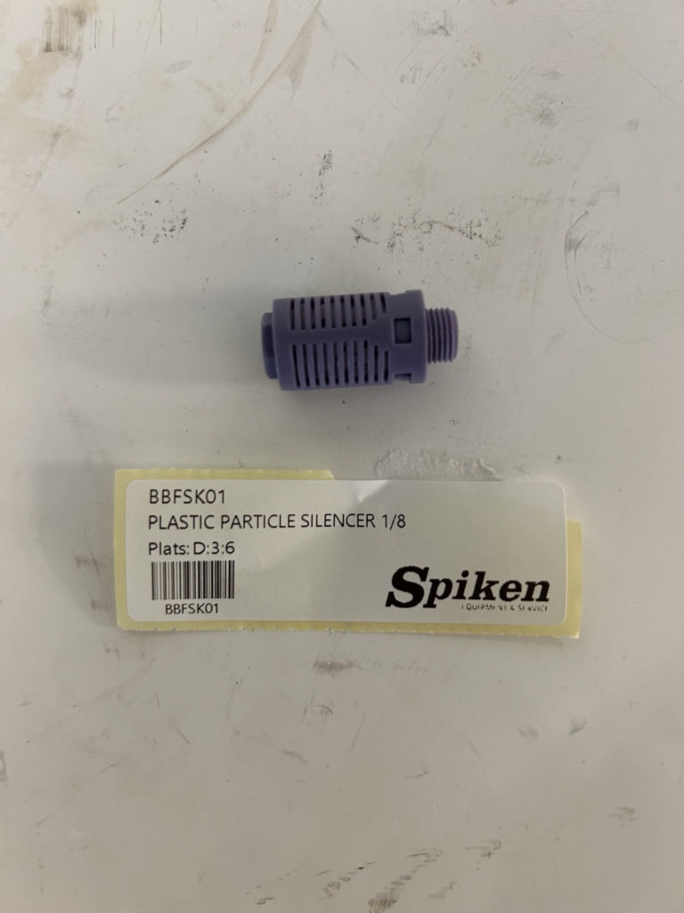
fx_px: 685
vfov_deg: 67.3
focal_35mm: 26
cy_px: 456
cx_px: 342
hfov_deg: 53.1
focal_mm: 5.7
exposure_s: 1/50
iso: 160
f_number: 1.5
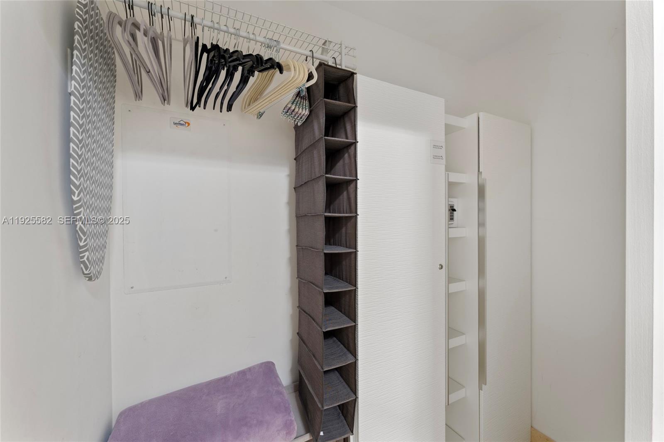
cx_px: 332
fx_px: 258
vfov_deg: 81.2
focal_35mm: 14
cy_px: 221
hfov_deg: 104.3
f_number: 9
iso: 800
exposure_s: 1.3
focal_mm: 14
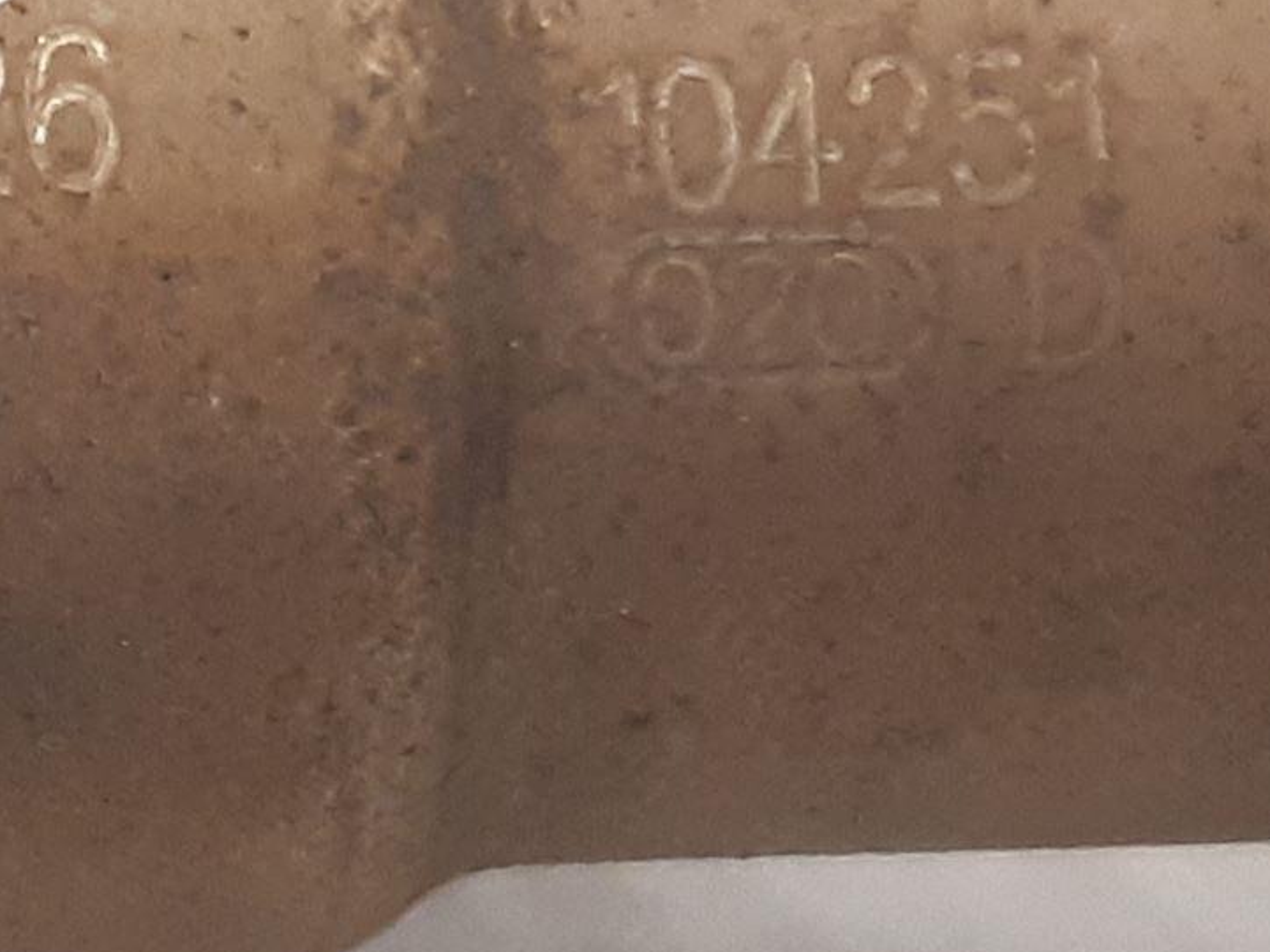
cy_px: 217
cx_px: -425
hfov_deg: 23.1
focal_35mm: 74
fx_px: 2715
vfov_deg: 19.7
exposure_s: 1/25
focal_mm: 3.93
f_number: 1.7
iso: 250
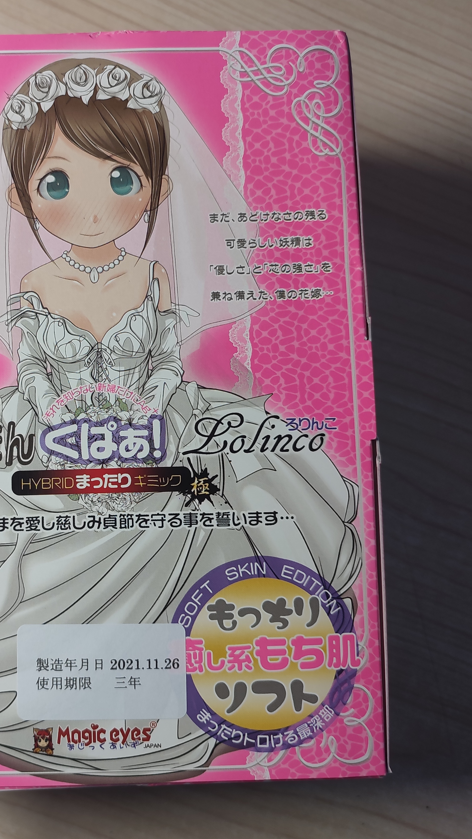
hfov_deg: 29.0
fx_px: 890
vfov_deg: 50.5
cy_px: 426
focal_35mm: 40
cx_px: 87
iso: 133
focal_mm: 5.96
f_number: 1.75
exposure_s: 1/50
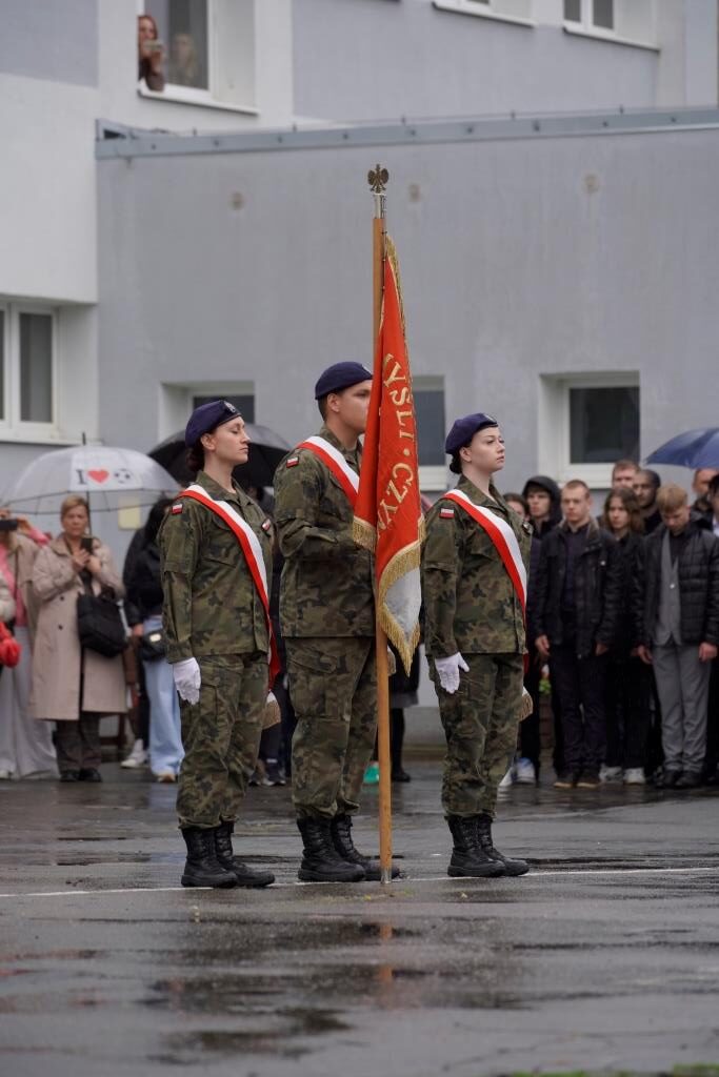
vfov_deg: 10.3
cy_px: 538
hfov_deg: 6.9
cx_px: 360
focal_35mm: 200
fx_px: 5989
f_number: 5.6
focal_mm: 200
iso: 320
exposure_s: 1/320
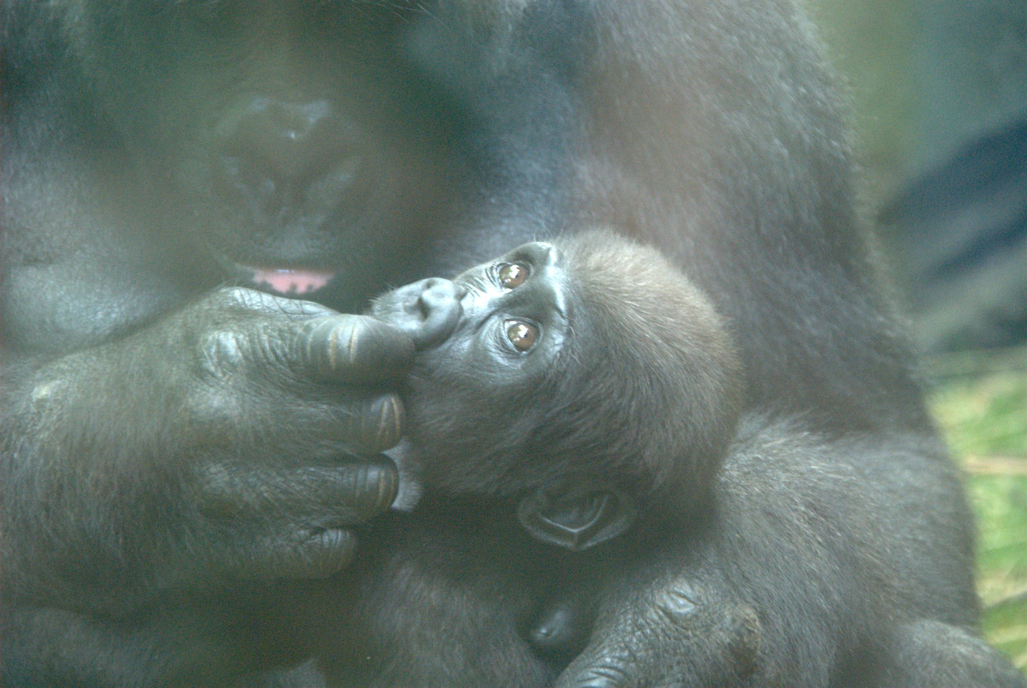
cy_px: 344
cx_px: 514
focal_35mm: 174
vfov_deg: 7.9
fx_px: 4971
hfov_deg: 11.8
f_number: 6
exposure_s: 1/50
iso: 1600
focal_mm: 116
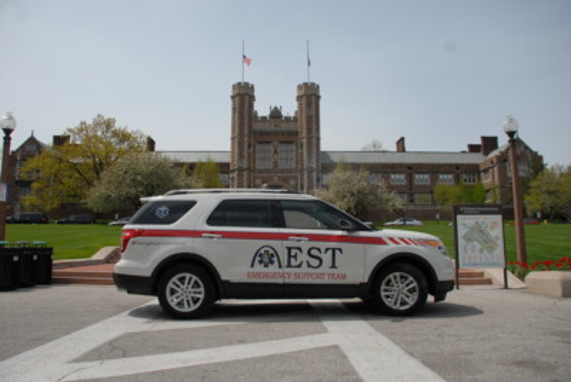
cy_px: 191
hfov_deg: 67.3
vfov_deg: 48.1
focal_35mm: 27
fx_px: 429
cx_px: 286
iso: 160
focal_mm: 18
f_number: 5
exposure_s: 1/1250
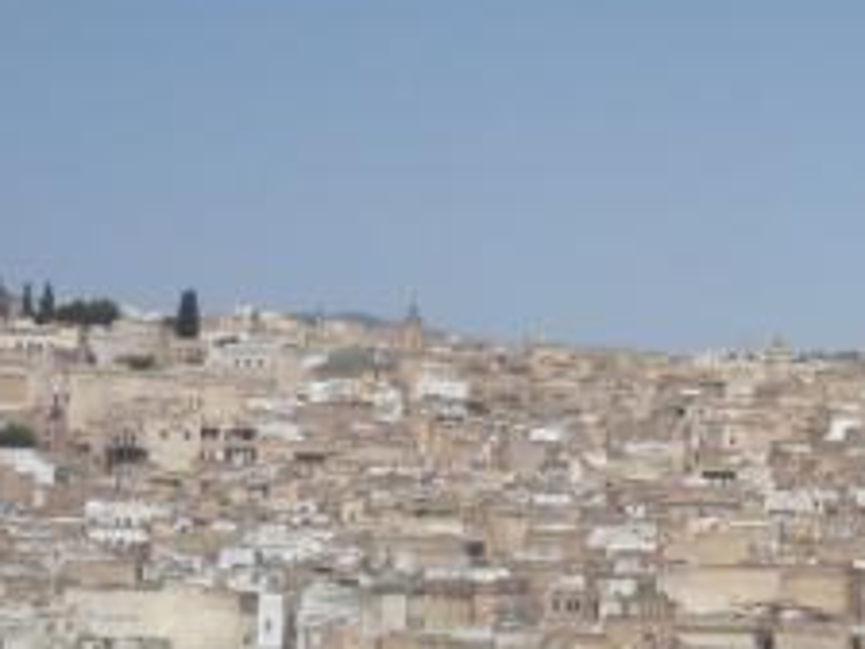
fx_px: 2499
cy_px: 440
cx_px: 915
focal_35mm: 100
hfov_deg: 19.0
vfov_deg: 14.8
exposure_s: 1/400
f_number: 8
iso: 100
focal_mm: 5.8
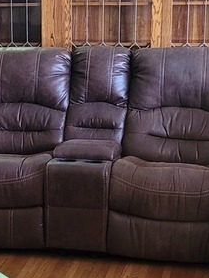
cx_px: -1
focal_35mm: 101
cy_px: 179
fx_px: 812
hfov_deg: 14.4
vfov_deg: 19.4
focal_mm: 5.4
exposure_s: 1/40
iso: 320
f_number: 1.8
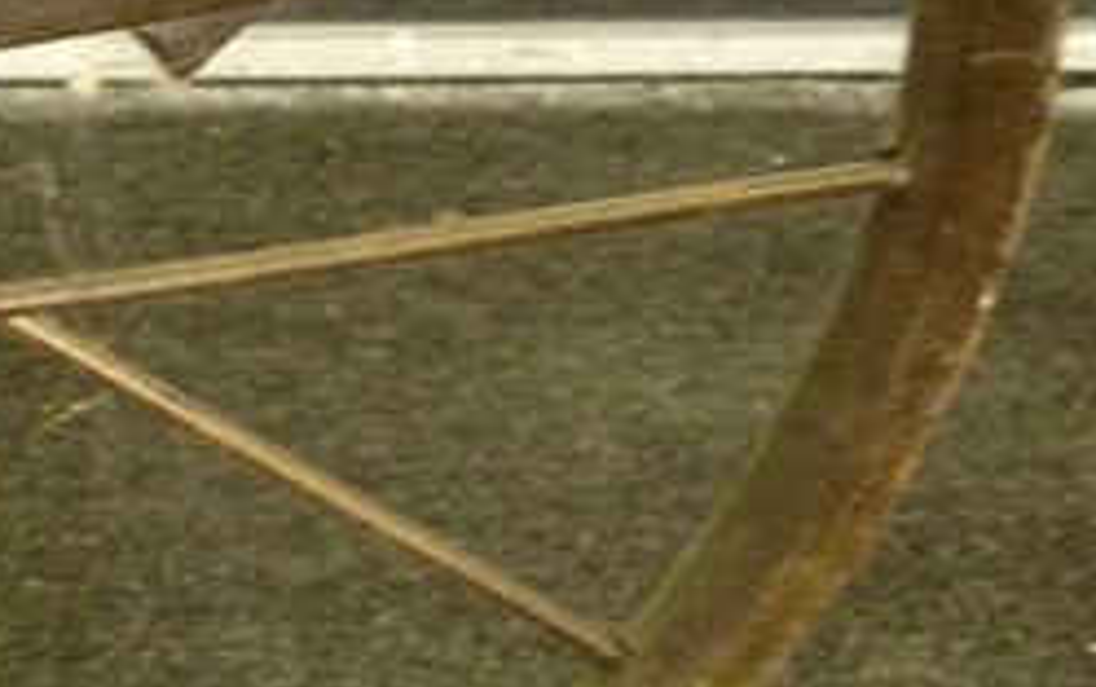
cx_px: -519
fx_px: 3258
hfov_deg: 17.3
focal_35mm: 109
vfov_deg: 12.0
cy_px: 216
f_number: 3.5
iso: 400
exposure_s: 1/15
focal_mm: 5.7
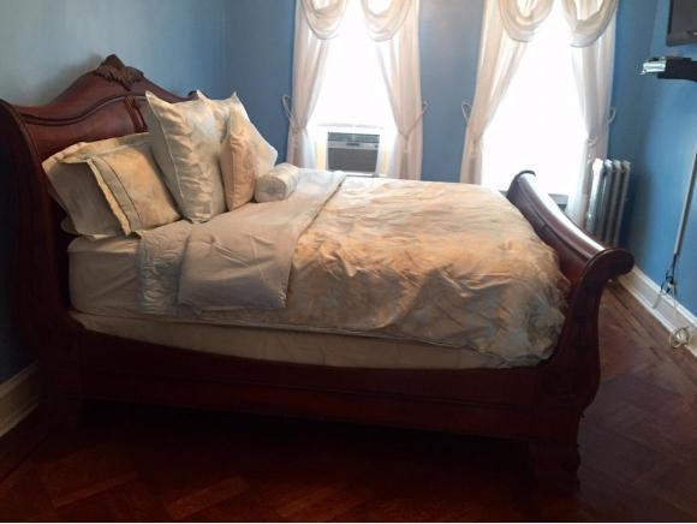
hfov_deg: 61.6
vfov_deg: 48.3
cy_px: 262
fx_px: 584
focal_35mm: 29
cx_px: 348
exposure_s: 1/30
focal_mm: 4.15
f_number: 2.2
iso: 200
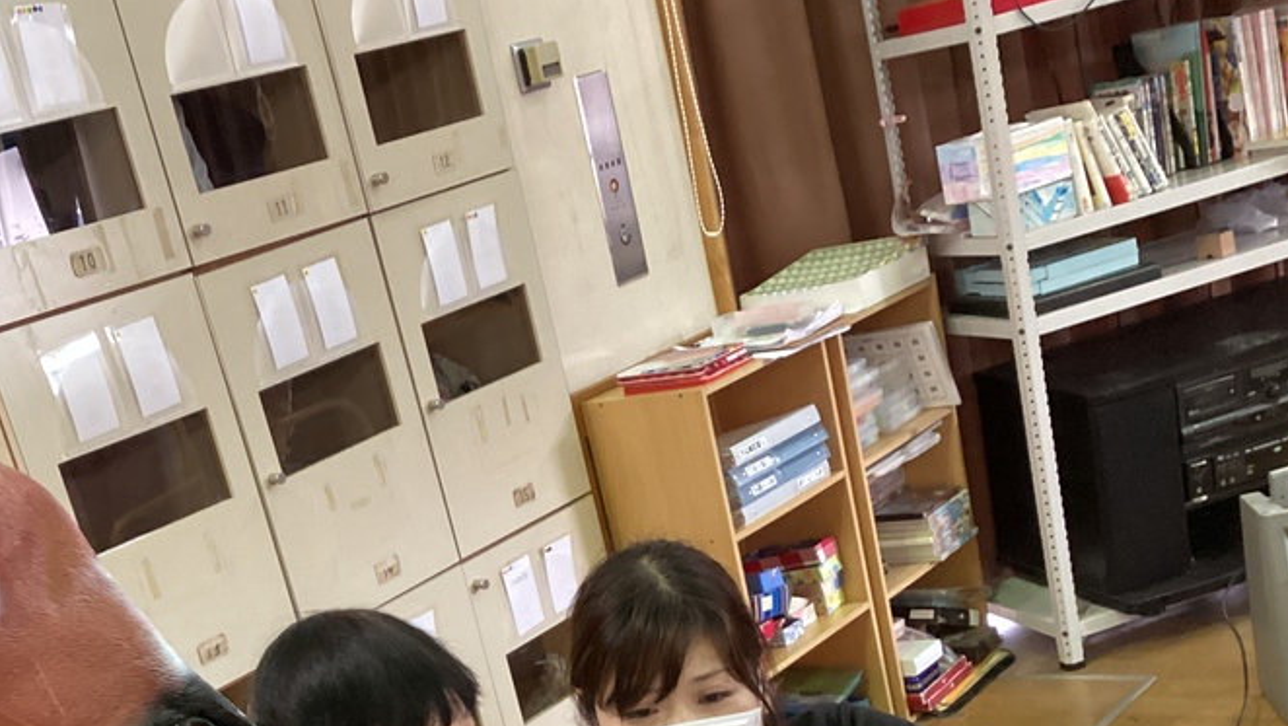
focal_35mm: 51
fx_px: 1742
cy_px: 714
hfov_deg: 40.1
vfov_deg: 22.7
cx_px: 442
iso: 400
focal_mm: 3.3
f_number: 2.4
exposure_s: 1/40
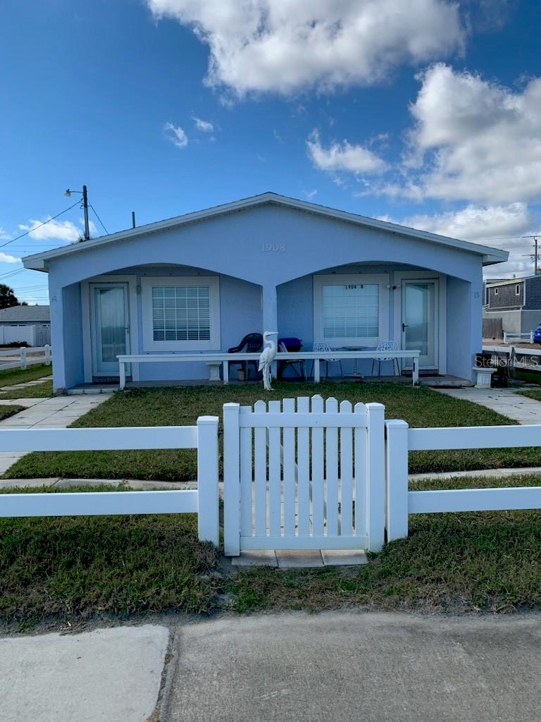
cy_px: 361
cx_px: 270
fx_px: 542
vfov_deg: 67.3
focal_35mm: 26
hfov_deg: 53.1
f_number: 1.8
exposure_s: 1/1845
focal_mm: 4.25
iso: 25
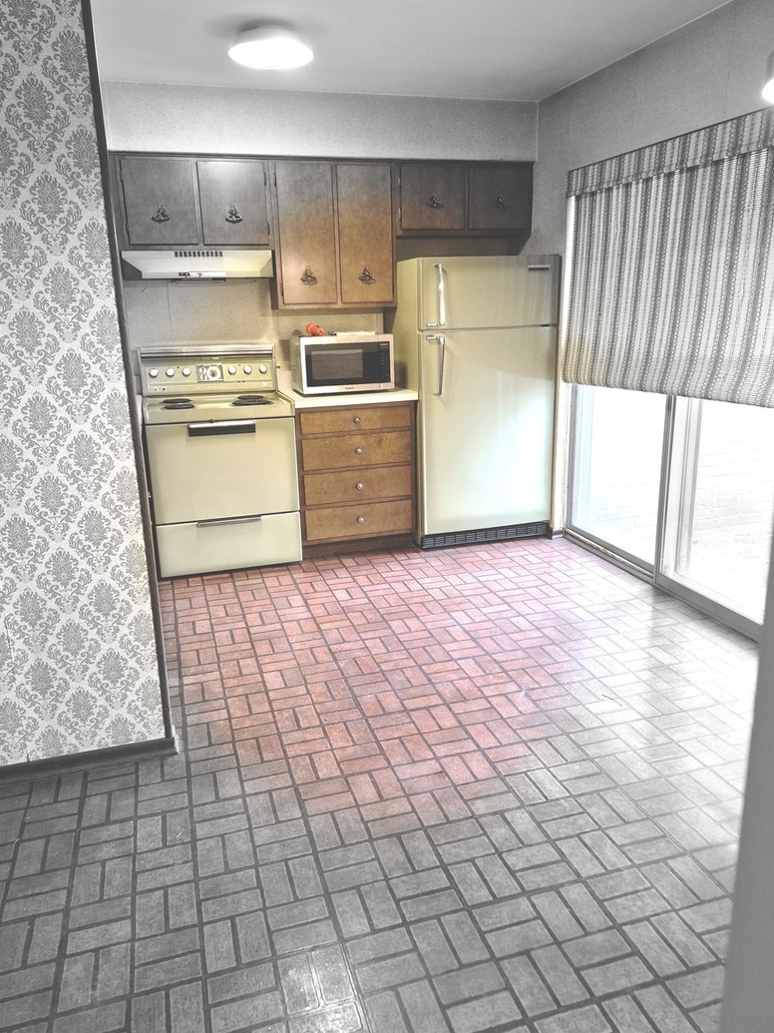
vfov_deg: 71.6
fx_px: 716
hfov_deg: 56.8
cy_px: 513
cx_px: 382
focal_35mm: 24
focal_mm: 5.4
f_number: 1.8
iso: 400
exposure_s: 1/120
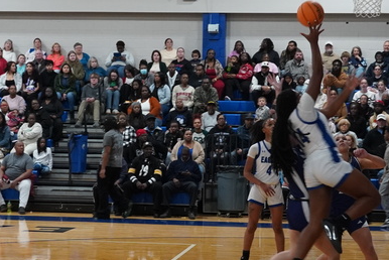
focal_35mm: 107
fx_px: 1161
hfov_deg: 19.0
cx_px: 168
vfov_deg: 12.8
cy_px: 115
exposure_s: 1/160
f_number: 4.5
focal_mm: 27
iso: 1600
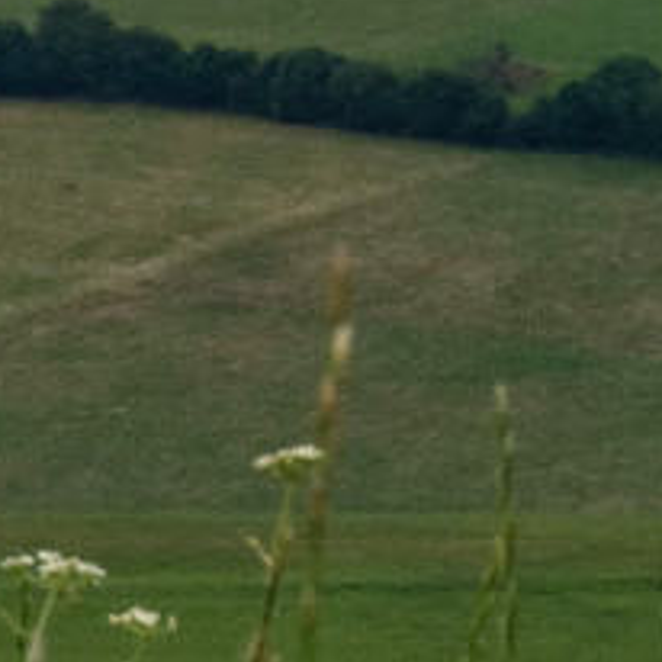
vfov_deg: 3.4
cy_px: -198
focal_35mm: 507
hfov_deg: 3.3
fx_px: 10970
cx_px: 2963
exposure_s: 1/80
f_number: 13
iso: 400
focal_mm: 40
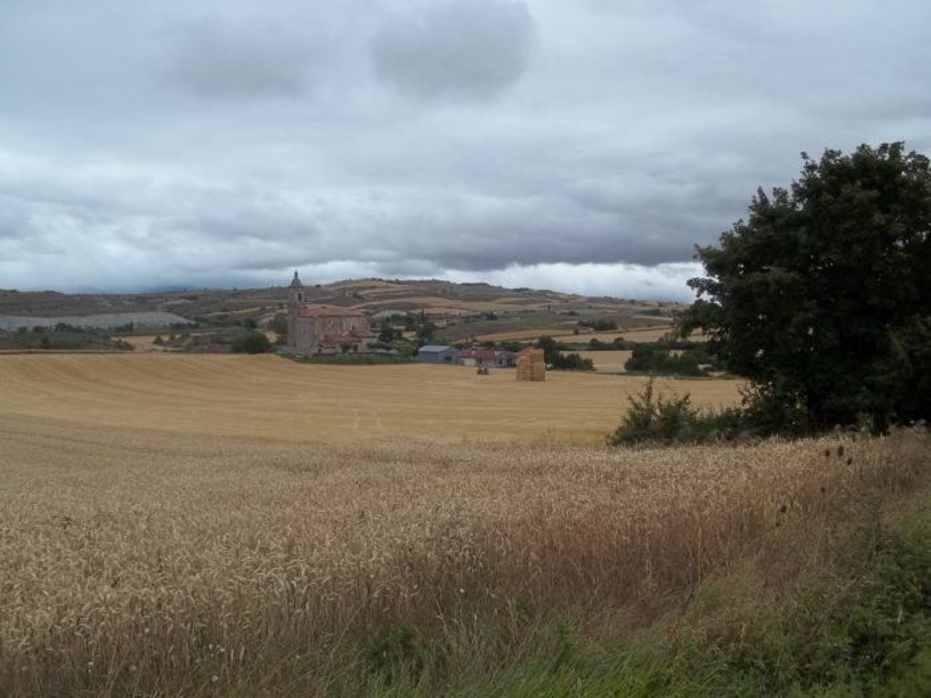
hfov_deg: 55.4
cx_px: 466
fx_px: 888
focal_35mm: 33
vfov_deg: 42.9
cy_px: 349
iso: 64
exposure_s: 1/250
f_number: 8
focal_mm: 5.9
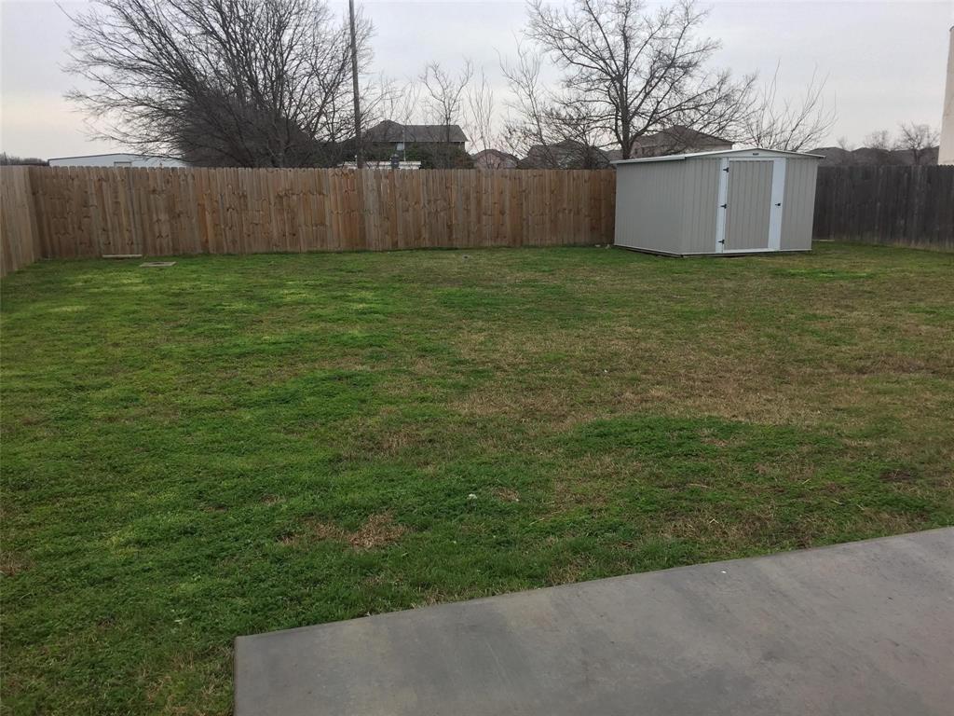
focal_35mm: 29
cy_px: 358
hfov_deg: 61.7
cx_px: 477
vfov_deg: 48.2
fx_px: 799
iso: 32
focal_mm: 4.15
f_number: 2.2
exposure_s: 1/166
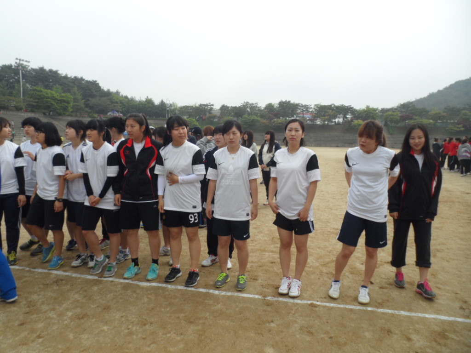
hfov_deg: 67.3
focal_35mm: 26
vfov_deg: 53.1
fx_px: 354
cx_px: 236
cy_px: 176
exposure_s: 1/125
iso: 80
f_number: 9.4
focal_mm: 4.9
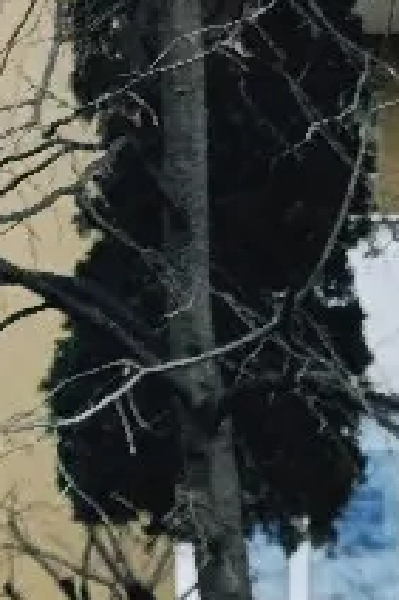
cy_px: 1758
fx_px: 2498
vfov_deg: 10.3
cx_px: 860
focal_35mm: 150
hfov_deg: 8.5
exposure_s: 1/294
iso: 50
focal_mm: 6.14
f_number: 1.6
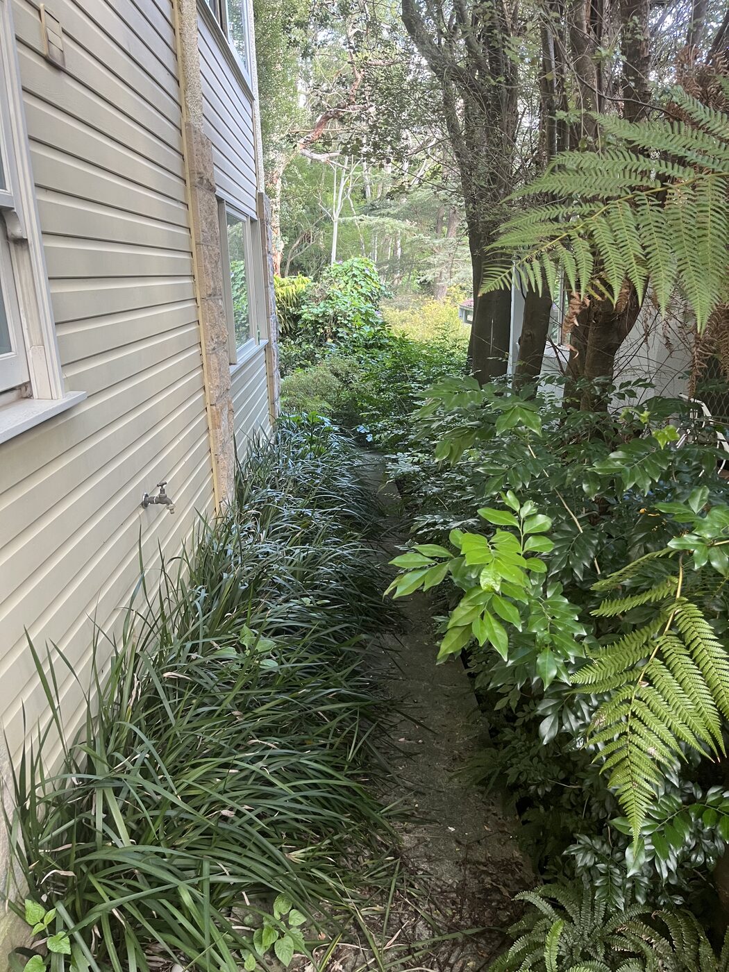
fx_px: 730
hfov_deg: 53.1
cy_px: 486
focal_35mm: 26
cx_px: 364
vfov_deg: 67.3
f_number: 1.6
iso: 125
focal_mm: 5.1
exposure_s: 1/67
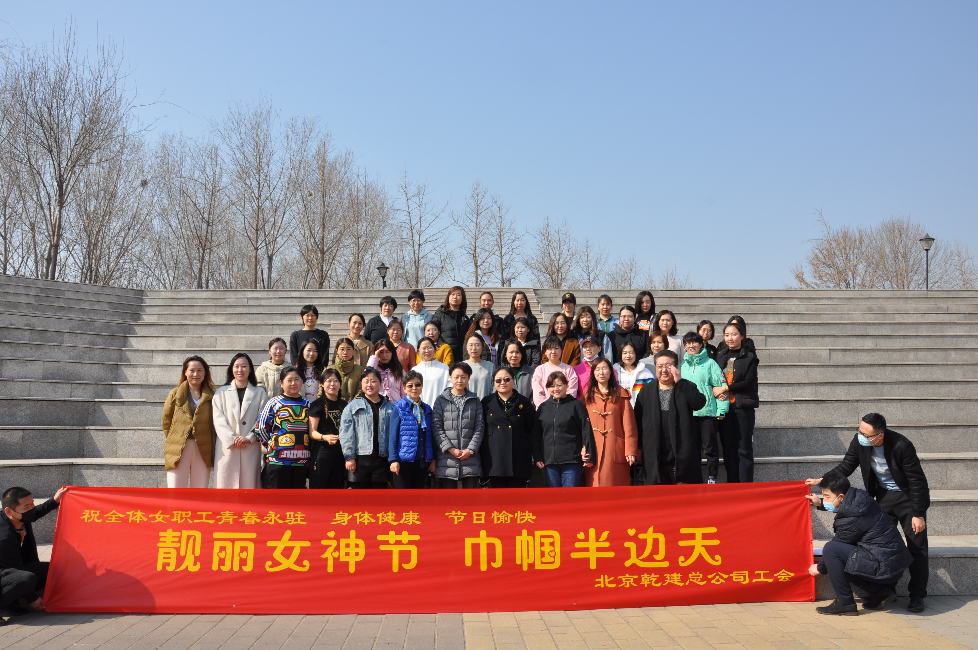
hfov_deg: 67.4
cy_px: 325
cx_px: 489
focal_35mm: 27
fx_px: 733
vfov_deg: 47.8
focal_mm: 18
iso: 200
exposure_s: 1/160
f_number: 13
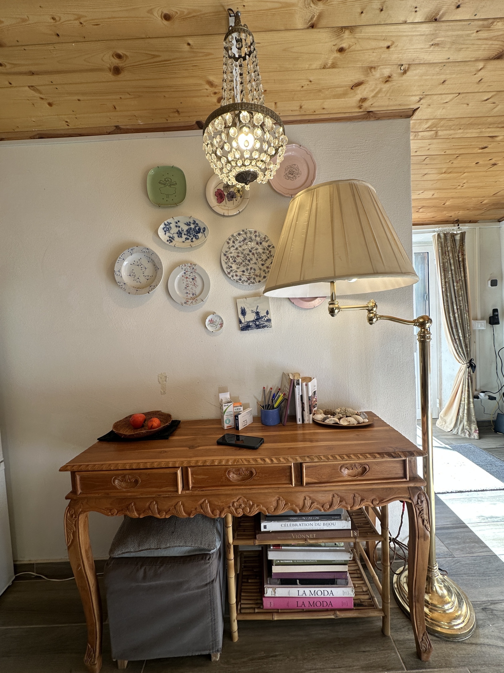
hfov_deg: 85.7
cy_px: 336
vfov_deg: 102.1
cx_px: 252
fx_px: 272
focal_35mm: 14
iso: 64
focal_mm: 2.22
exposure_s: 1/99
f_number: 2.2
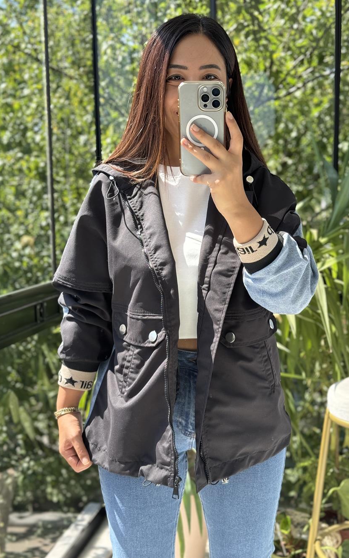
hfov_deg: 25.3
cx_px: 200
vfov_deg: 39.6
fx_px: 776
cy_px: 279
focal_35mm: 51
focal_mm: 6.76
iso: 64
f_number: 1.78
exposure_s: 1/213
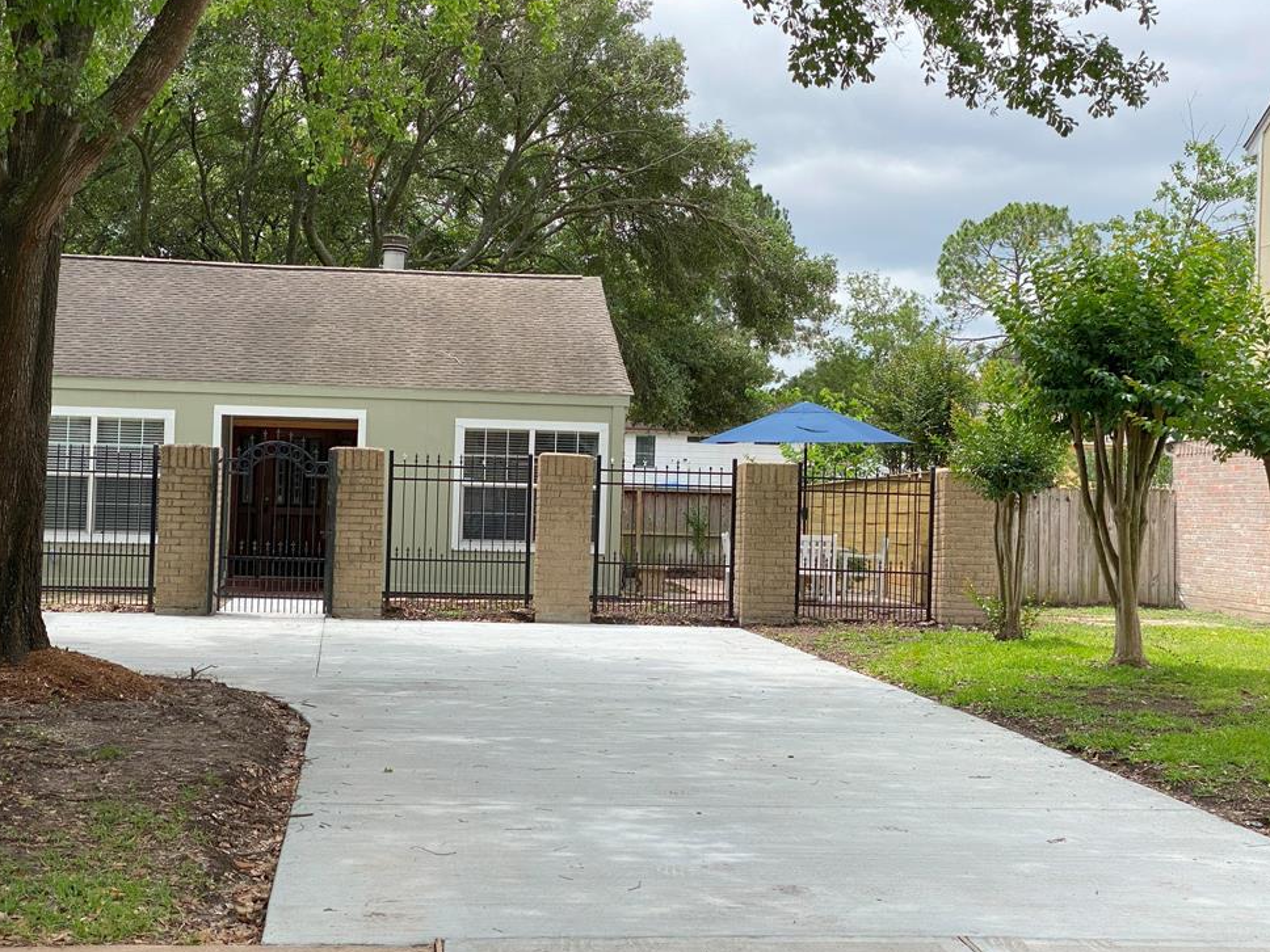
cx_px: 626
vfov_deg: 26.6
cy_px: 486
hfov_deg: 34.9
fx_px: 2018
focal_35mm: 55
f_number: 2
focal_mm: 6
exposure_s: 1/826
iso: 20
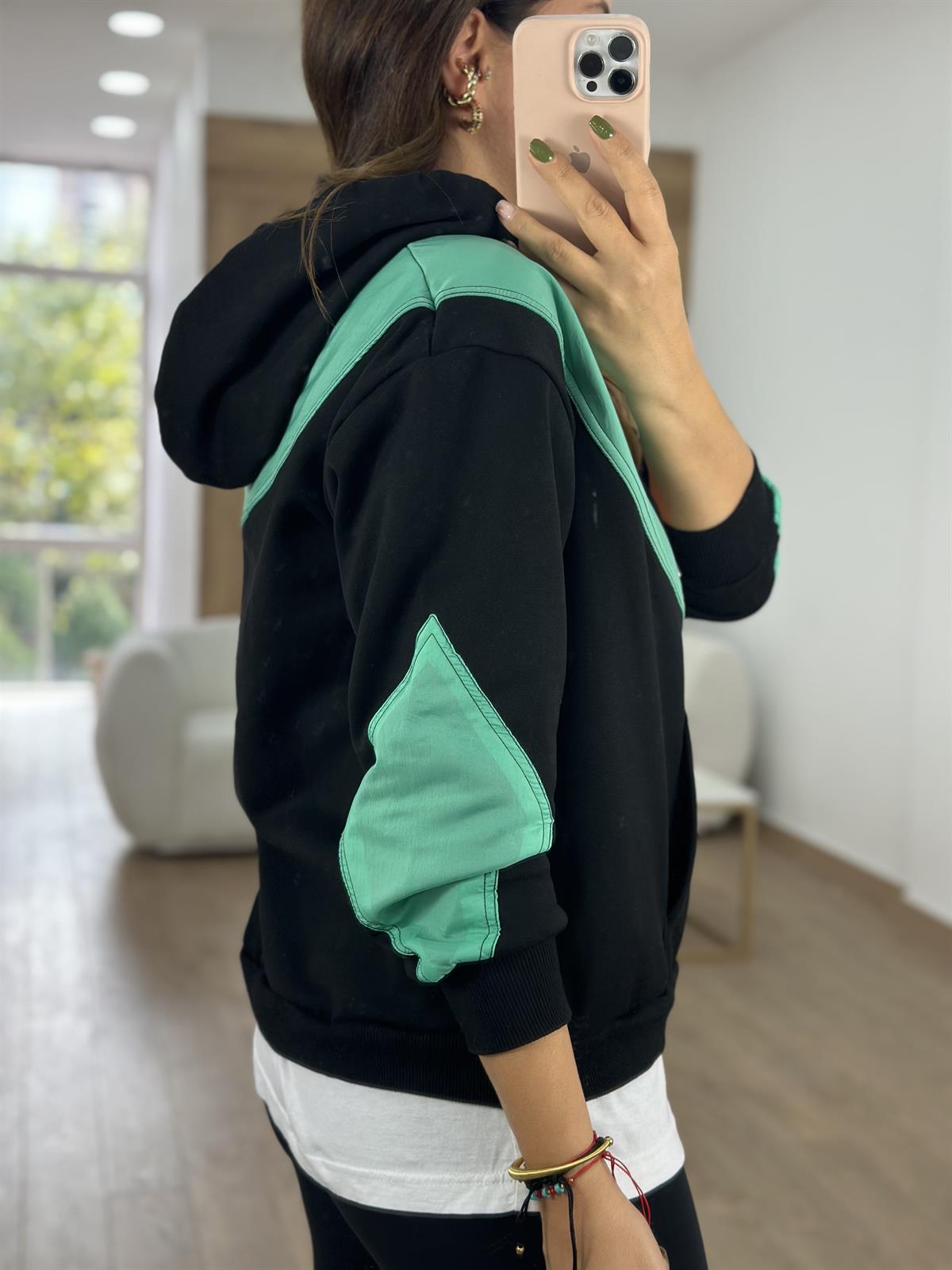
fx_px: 1760
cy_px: 635
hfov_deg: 30.3
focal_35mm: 48
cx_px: 476
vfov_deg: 39.7
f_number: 1.78
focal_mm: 6.86
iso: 64
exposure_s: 1/141
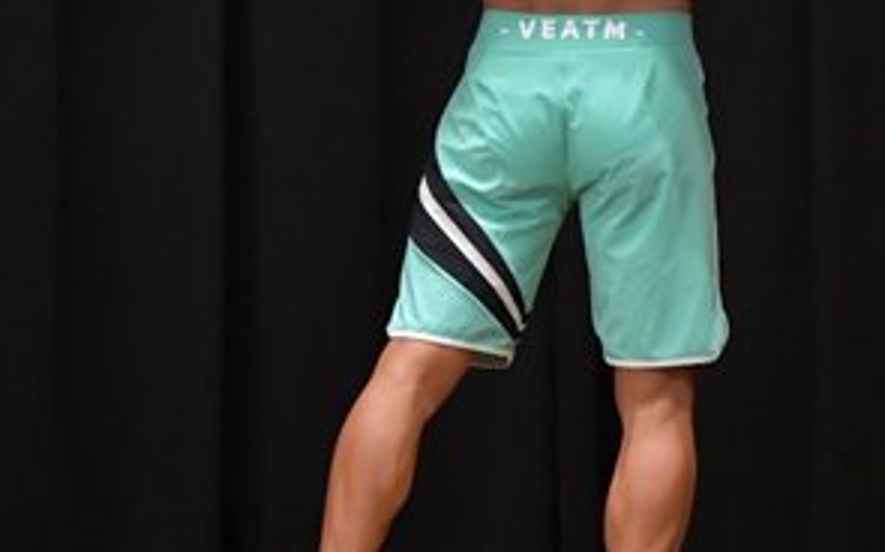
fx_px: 13041
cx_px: 572
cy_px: 93
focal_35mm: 541
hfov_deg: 3.9
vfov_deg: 2.4
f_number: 5.6
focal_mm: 135
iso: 5000
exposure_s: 1/400
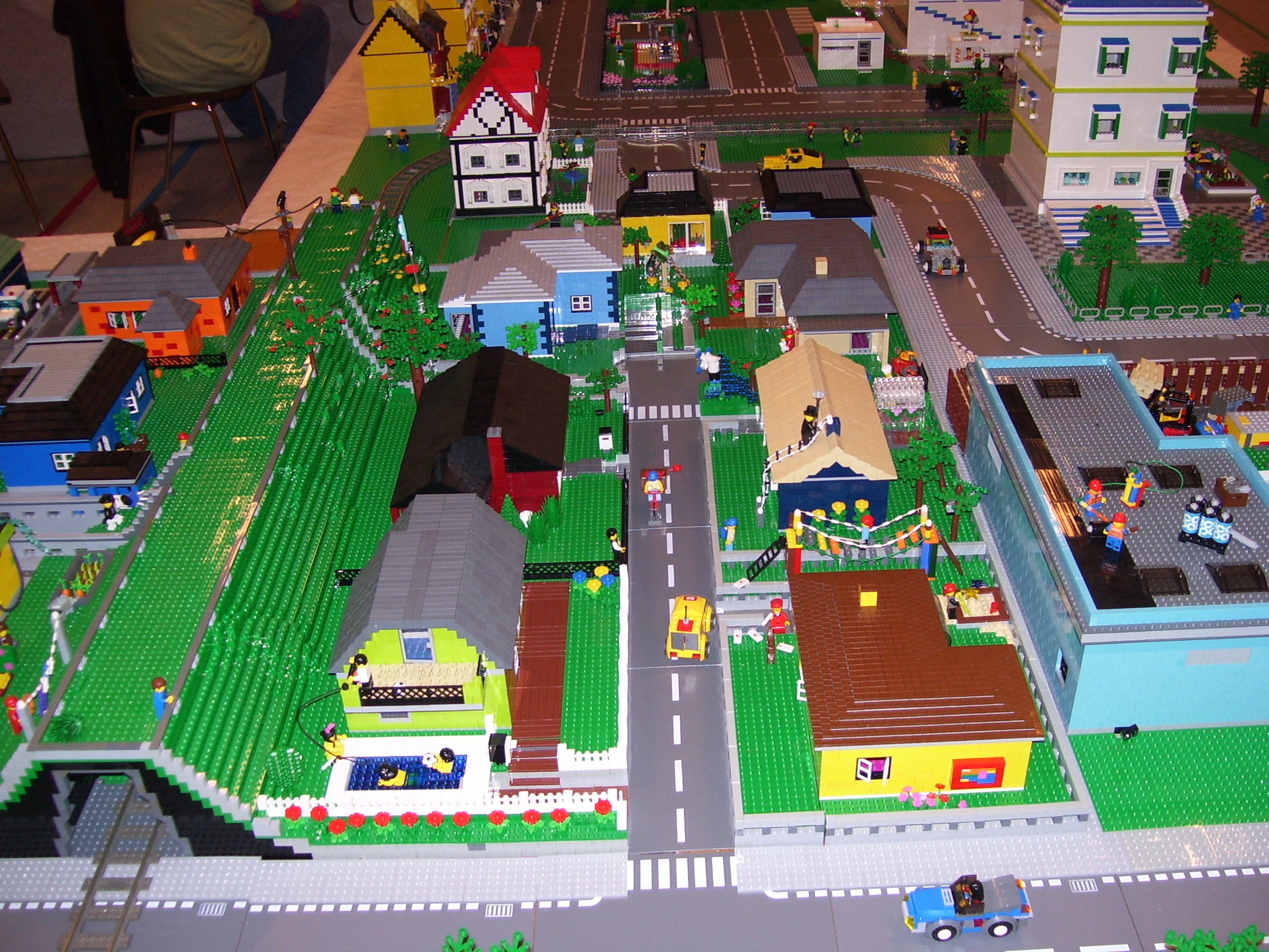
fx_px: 1320
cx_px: 634
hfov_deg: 51.4
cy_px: 476
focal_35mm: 36
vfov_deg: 39.7
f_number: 2.7
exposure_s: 1/60
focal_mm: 6
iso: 80
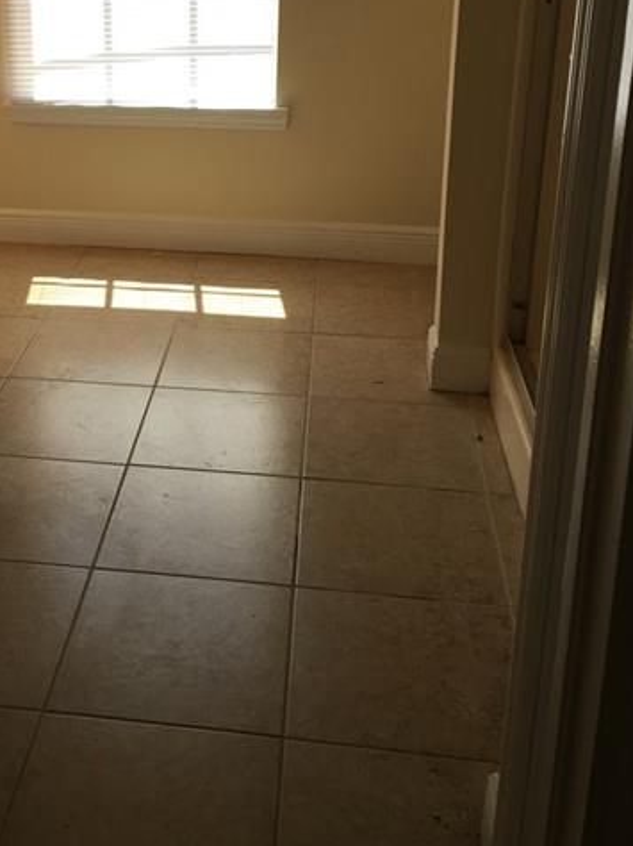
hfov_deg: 30.2
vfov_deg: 39.3
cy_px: 205
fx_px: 1147
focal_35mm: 47
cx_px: 141
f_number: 2.2
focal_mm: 4.15
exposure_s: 1/155
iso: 32
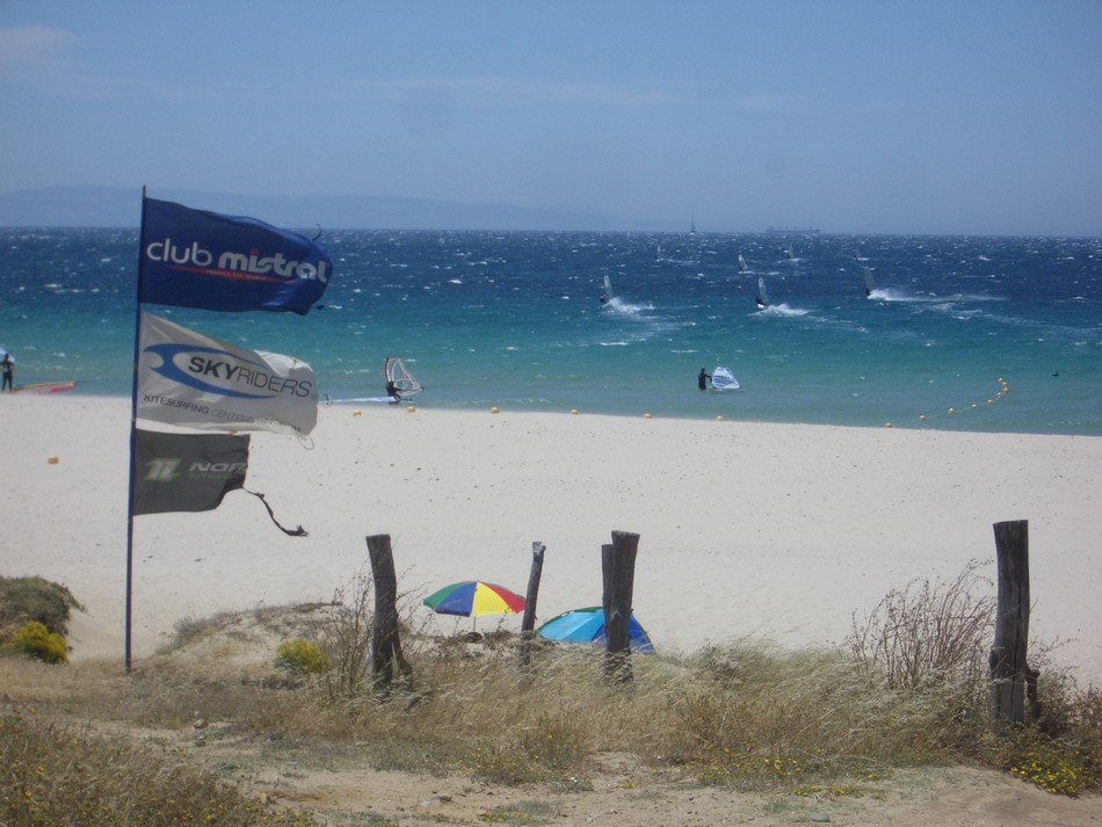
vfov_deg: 14.1
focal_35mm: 105
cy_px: 414
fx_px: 3344
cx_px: 551
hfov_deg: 18.7
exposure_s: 1/320
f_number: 7.7
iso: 50
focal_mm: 17.4
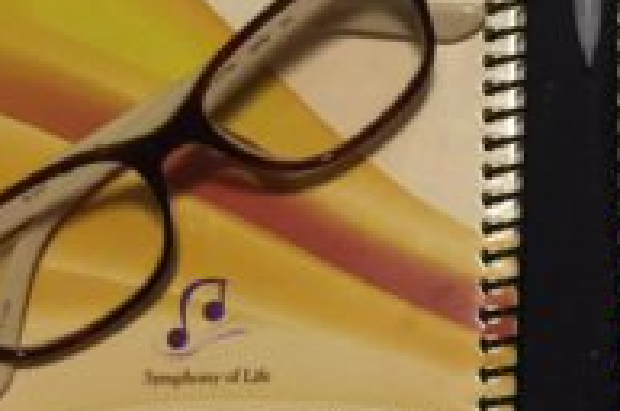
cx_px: 591
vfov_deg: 14.1
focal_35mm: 94
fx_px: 1616
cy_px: -58
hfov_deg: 21.1
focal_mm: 4.15
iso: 125
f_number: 2.2
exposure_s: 1/10
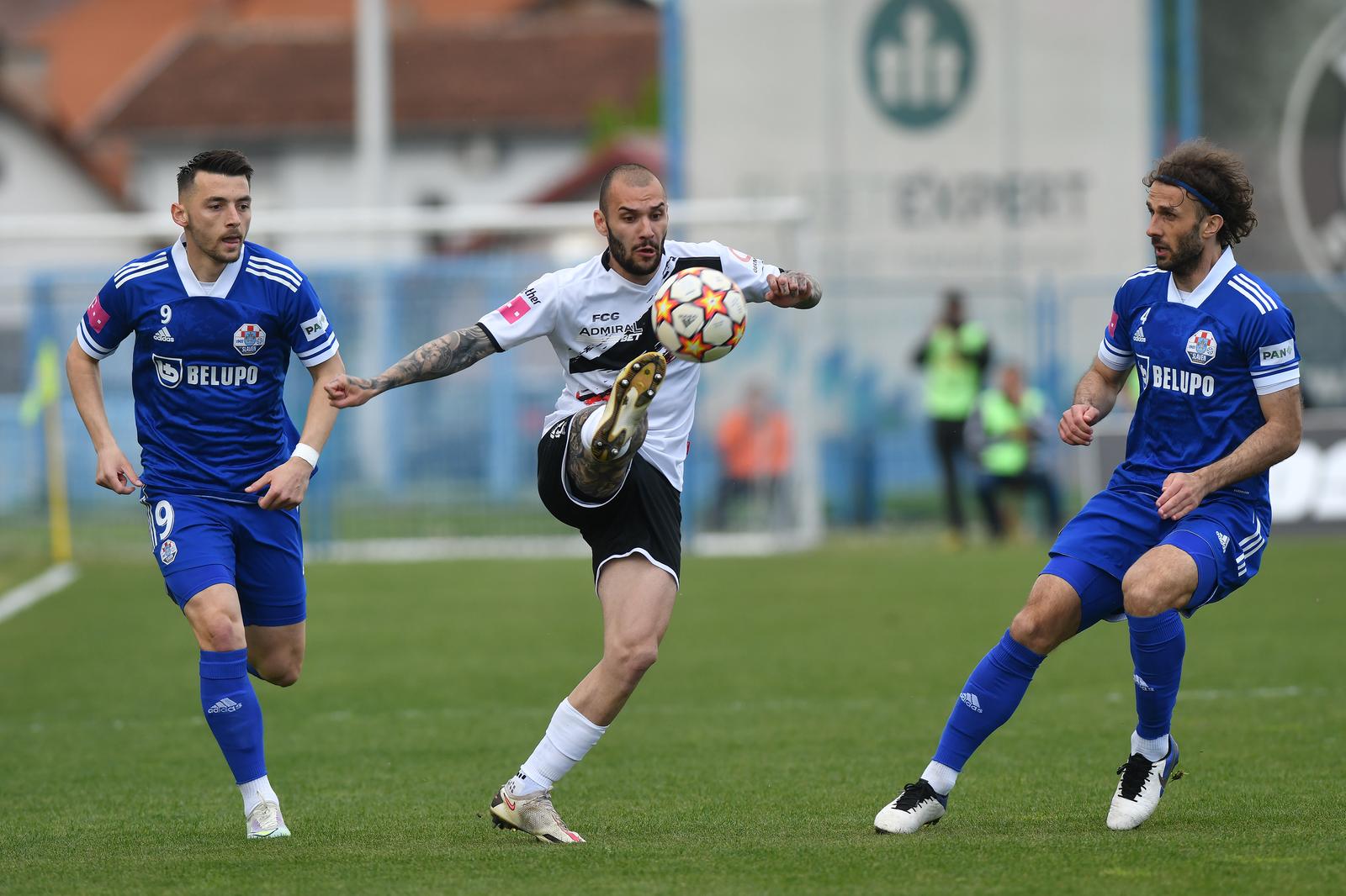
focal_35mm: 300
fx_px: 11214
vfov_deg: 4.6
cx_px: 673
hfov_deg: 6.9
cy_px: 448
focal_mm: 300
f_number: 4
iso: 200
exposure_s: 1/1250
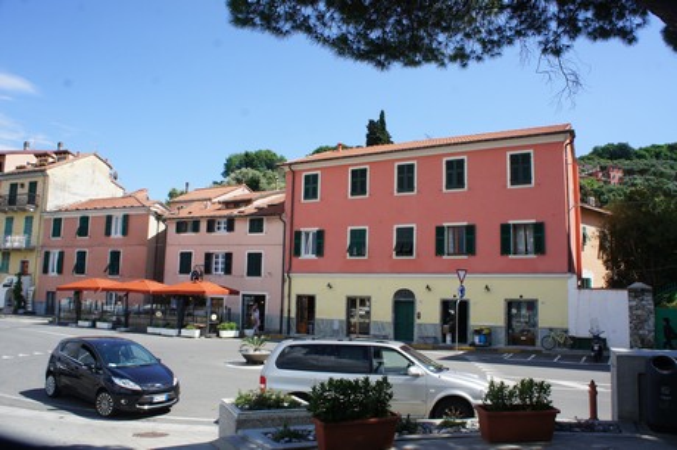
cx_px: 338
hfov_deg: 67.4
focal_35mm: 27
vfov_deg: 47.9
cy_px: 225
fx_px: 507
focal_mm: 18
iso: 320
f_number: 11
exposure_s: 1/250
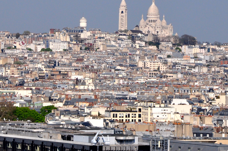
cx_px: 131
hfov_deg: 6.3
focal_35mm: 330
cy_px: 13
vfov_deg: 4.2
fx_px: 2088
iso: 400
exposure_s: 1/1600
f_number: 10
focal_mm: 105
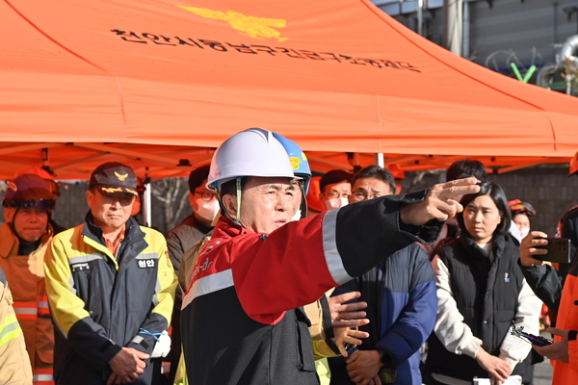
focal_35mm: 70
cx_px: 289
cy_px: 192
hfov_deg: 28.8
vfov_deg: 19.5
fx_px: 1124
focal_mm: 70
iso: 100
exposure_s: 1/320
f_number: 7.1
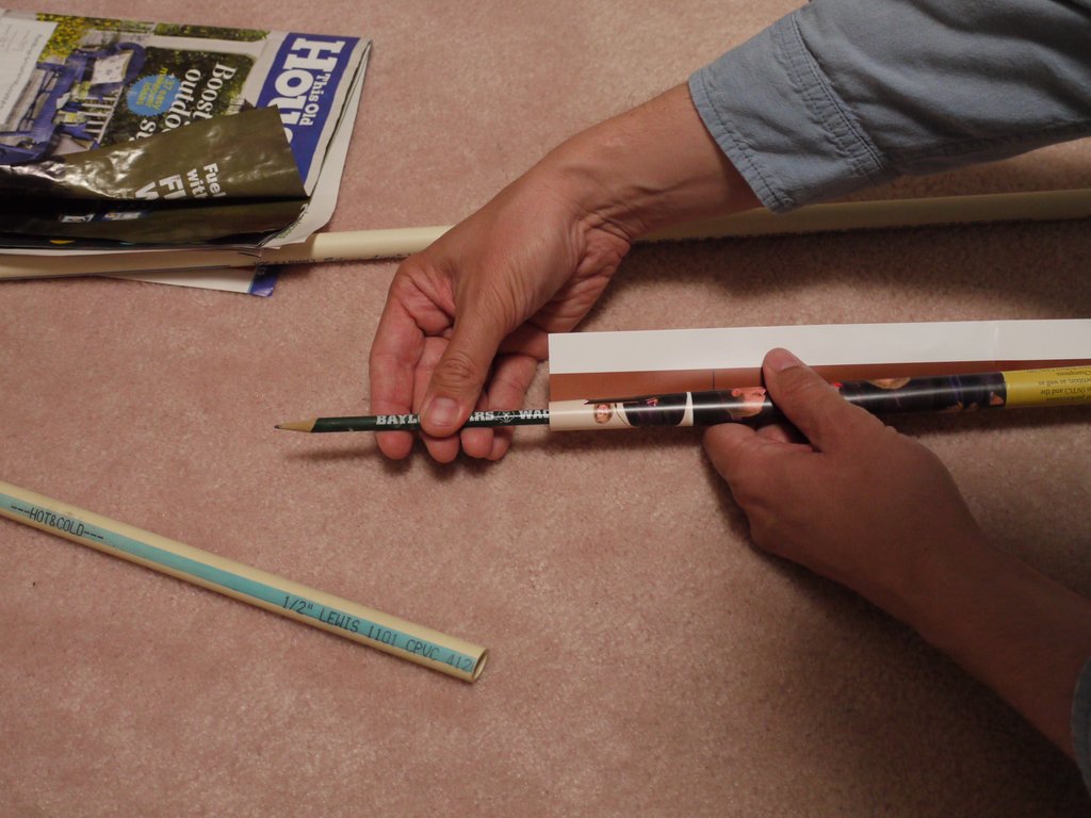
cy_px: 409
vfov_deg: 36.0
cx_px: 546
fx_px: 1261
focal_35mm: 40
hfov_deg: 46.8
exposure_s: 1/100
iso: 800
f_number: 4.5
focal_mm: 20
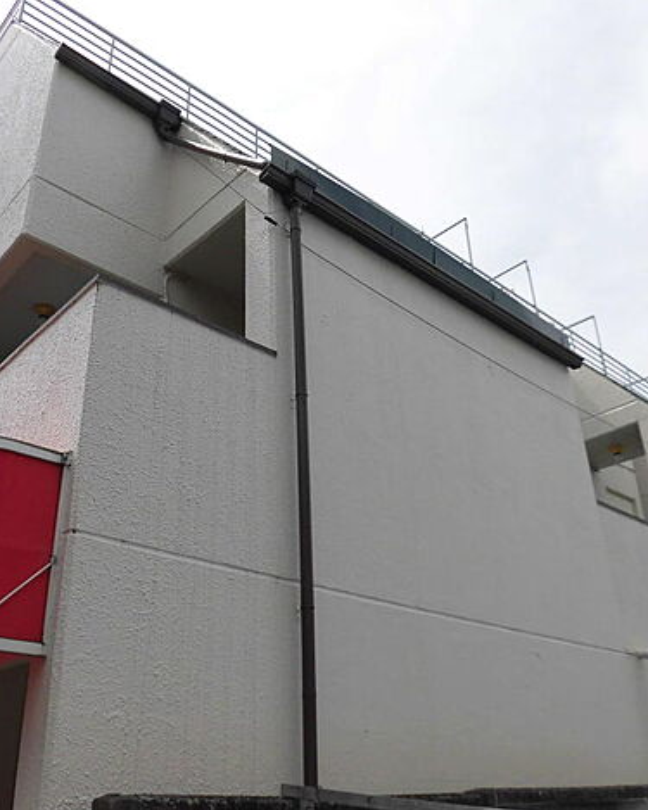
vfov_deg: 55.7
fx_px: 767
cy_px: 411
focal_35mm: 32
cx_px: 235
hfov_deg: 45.3
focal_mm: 4.3
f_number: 7.8
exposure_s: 1/250
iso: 100
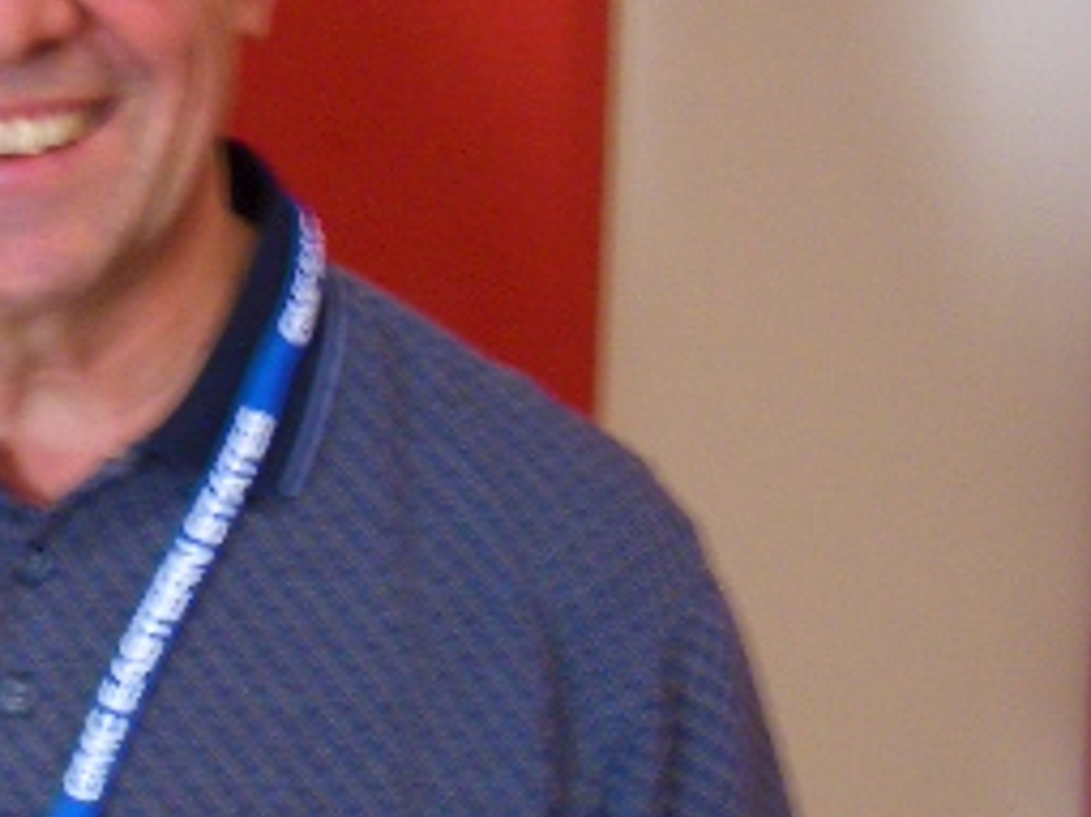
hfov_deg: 20.9
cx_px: -171
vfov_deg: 16.7
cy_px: 539
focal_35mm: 88
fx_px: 2772
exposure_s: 1/13
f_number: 2.6
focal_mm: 5.8
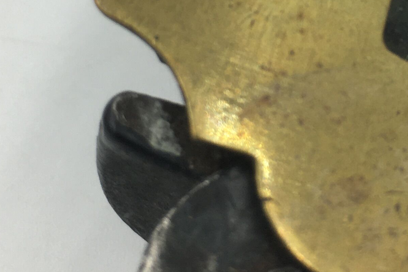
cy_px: 7
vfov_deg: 13.4
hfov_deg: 20.1
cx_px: 302
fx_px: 1145
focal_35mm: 101
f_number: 2.2
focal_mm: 4.15
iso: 25
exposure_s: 1/149
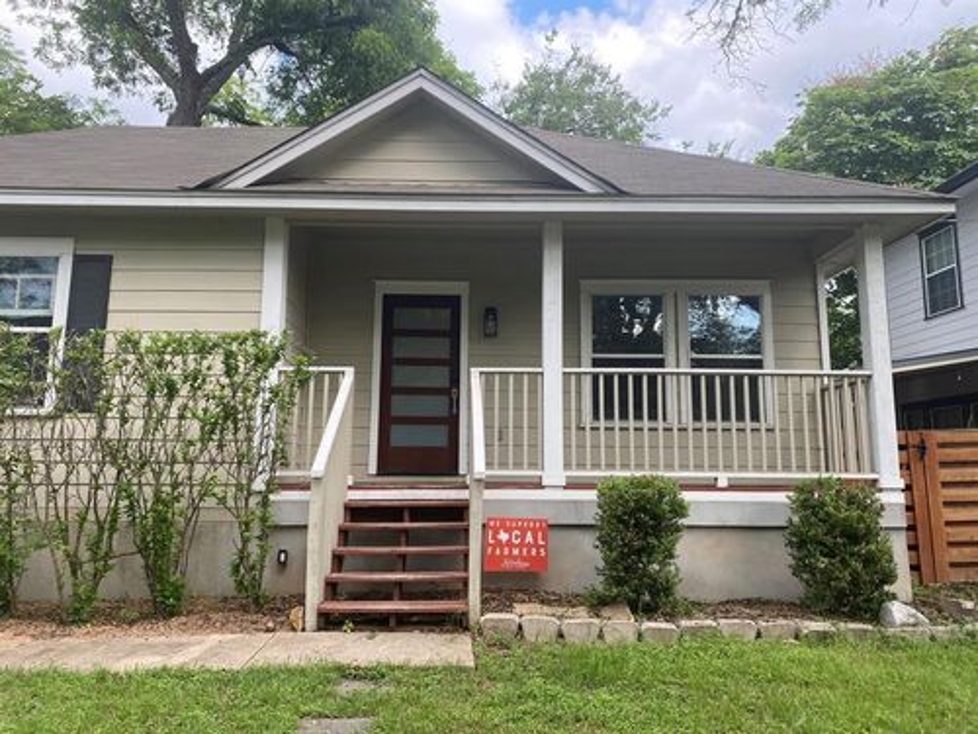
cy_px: 367
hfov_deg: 67.3
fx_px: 735
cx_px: 489
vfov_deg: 53.1
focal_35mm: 26
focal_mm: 4.25
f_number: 1.8
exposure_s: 1/369
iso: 32
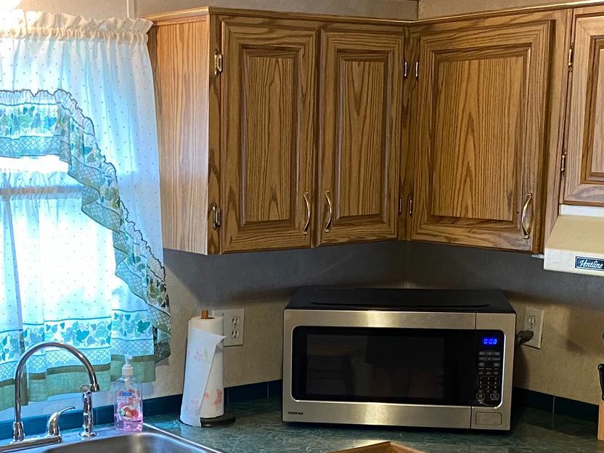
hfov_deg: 30.1
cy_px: 378
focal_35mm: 64
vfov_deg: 22.5
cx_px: 209
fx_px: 1117
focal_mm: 4.25
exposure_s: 1/60
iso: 200
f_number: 1.8
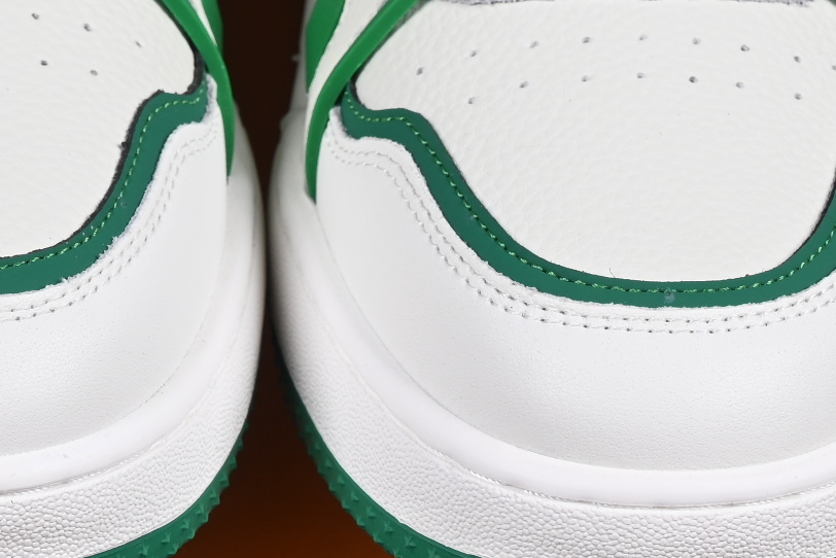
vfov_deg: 5.3
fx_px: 5970
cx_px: 189
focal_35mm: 257
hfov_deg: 8.0
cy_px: 45
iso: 160
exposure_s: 1/80
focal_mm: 50
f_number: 8
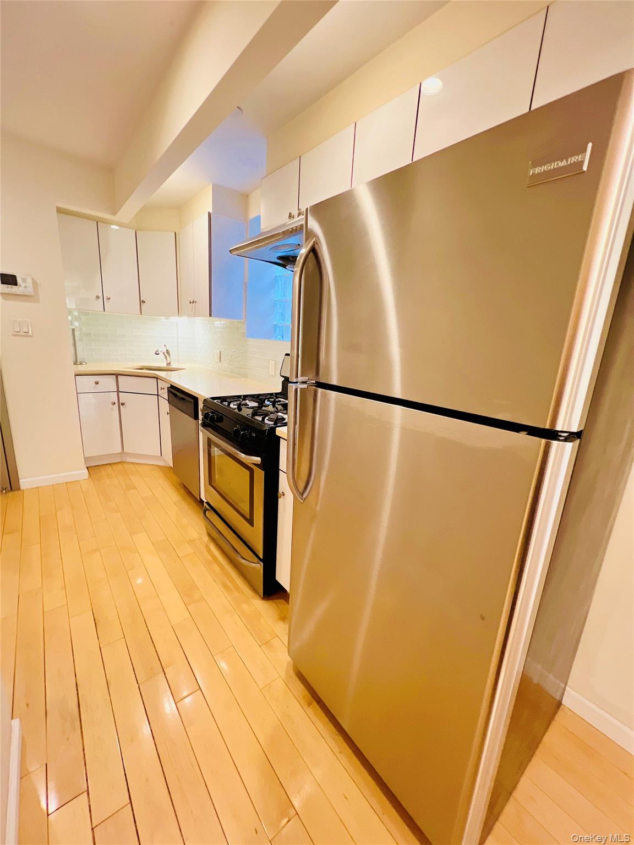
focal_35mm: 13
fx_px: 317
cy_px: 422
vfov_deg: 106.2
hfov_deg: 89.9
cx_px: 317
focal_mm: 1.57
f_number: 1.8
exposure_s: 1/60
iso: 400
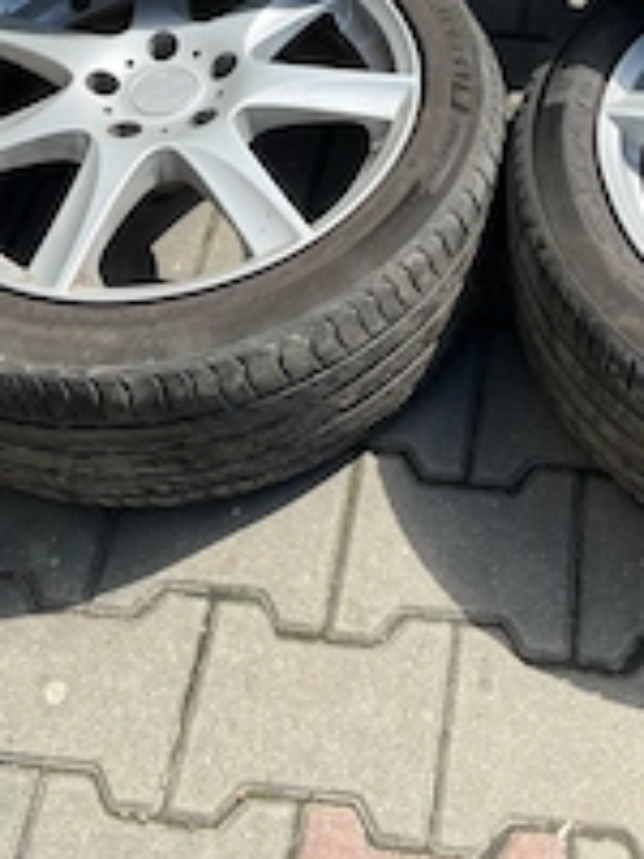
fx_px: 1290
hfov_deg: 27.5
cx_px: 502
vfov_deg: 34.2
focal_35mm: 52
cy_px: 43
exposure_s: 1/1404
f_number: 1.6
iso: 50
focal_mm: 5.1
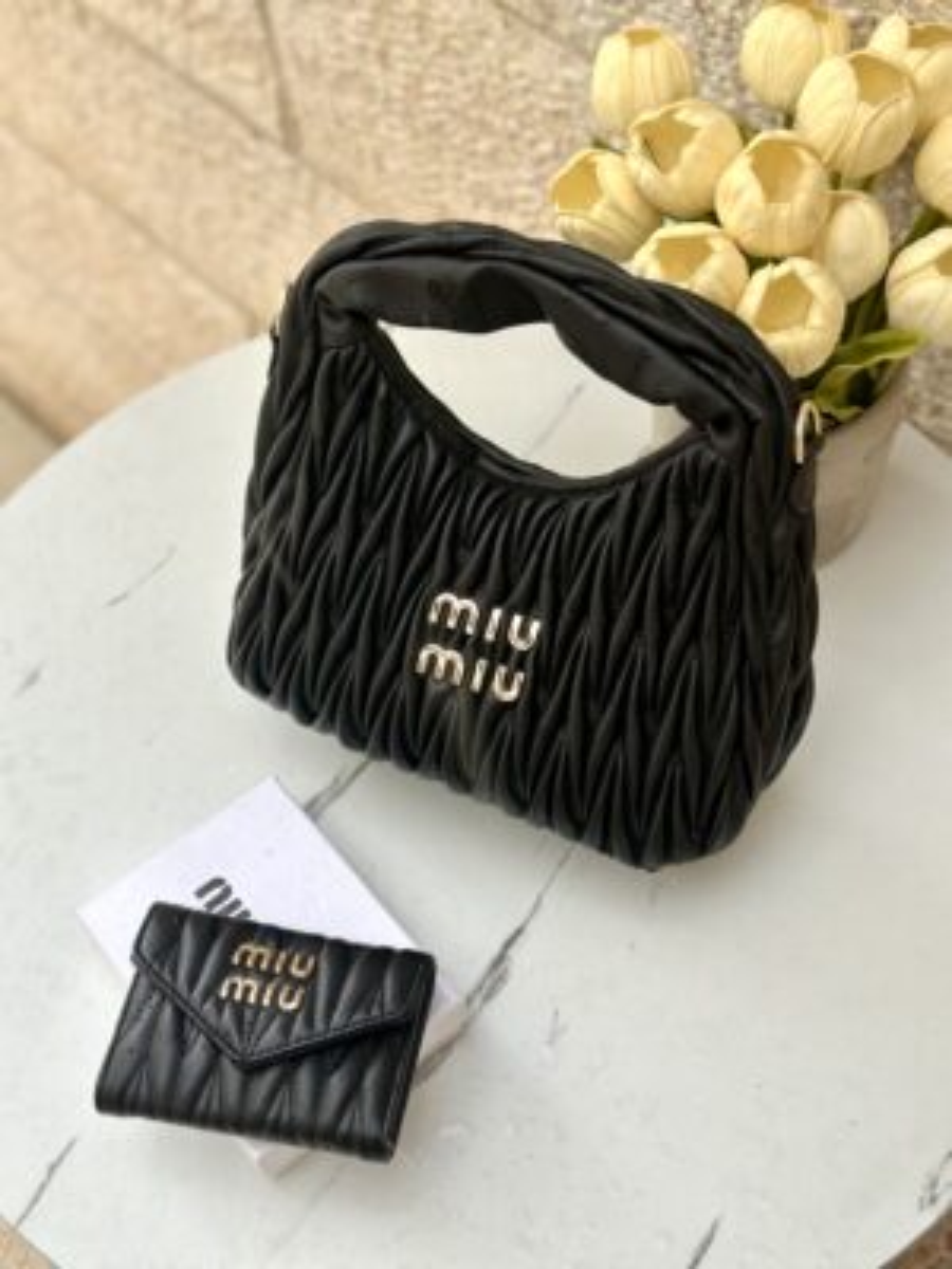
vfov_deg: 39.7
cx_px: 476
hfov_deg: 30.3
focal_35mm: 48
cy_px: 634
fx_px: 1760
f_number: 1.78
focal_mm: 6.86
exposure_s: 1/121
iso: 100
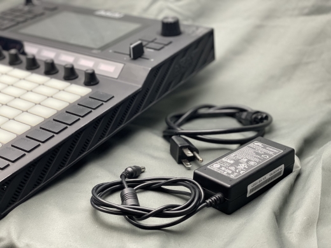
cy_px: 124
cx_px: 166
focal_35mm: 52
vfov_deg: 28.0
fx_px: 497
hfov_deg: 36.8
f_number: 2
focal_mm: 6
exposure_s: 1/120
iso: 200
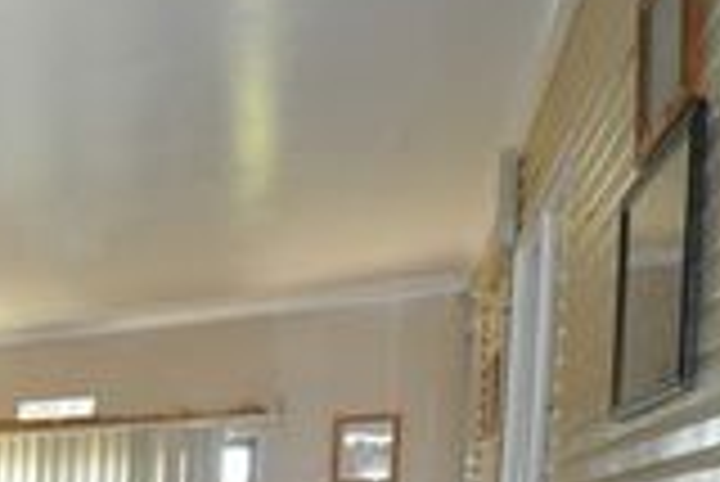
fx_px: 881
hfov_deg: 32.7
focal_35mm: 44
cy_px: 642
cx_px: -225
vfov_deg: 25.8
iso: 800
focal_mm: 10
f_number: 4
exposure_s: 1/60
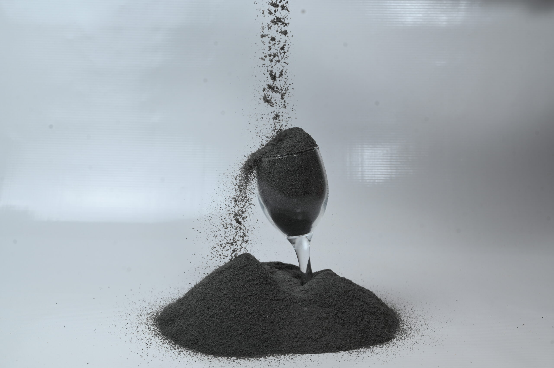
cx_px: 277
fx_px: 707
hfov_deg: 42.8
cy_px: 184
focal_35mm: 46
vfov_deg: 29.2
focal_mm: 46
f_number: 9
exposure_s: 1/125
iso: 100
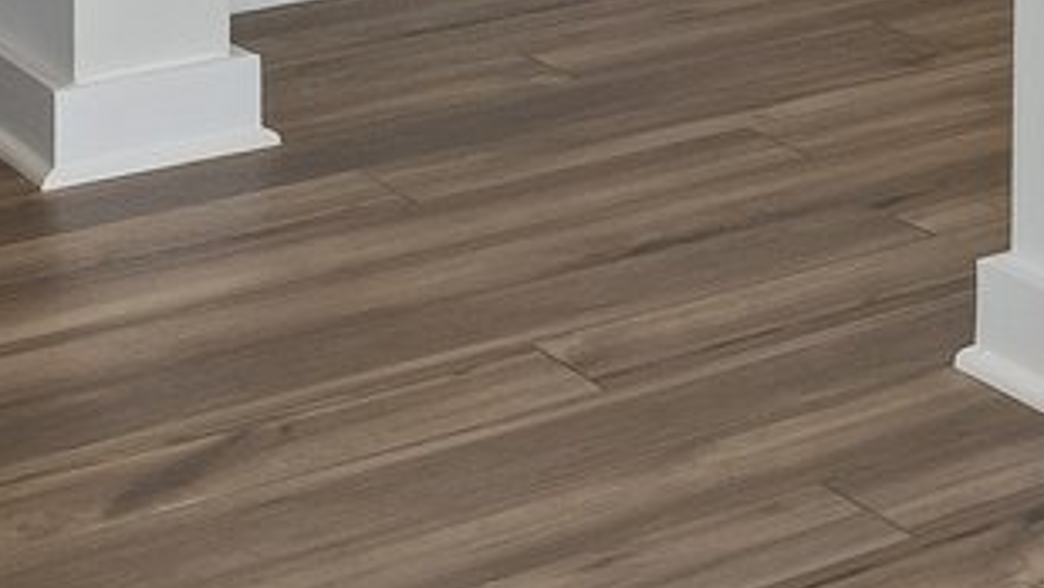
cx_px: 3125
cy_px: -931
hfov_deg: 11.4
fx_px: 3074
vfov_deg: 9.4
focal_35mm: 111
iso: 640
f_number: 9
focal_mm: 16
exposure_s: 1/125
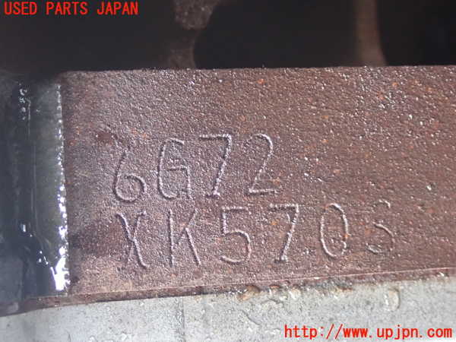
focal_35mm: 77
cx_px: 228
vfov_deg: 19.1
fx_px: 1014
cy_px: 171
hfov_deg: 25.3
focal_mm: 13.65
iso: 1250
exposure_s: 1/20
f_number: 4.1
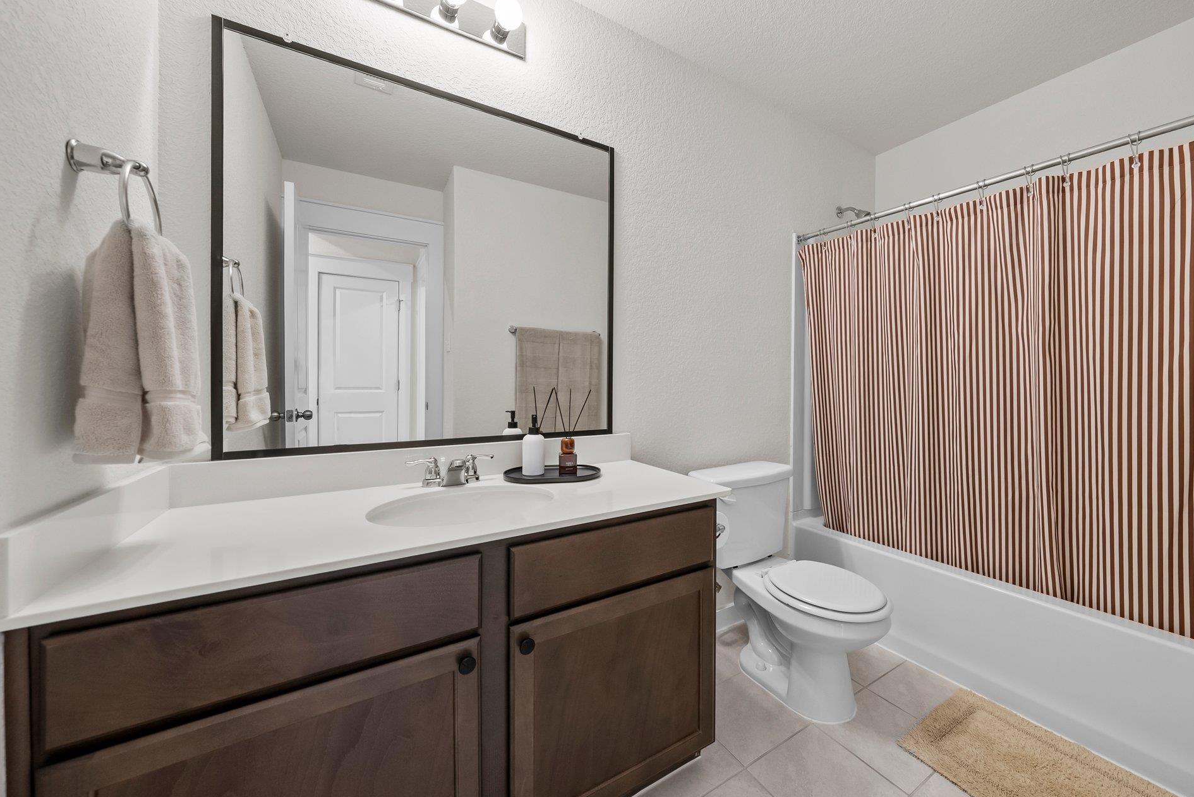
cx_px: 646
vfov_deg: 85.5
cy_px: 391
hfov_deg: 108.1
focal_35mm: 13
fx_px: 431
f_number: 6.3
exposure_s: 1/20
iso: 1600
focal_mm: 12
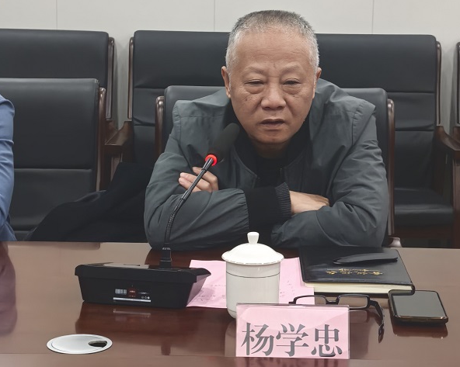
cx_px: 229
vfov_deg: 16.2
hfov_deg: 20.2
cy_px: 182
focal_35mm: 95
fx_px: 1293
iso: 1000
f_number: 4
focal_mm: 6.98
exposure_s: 1/25
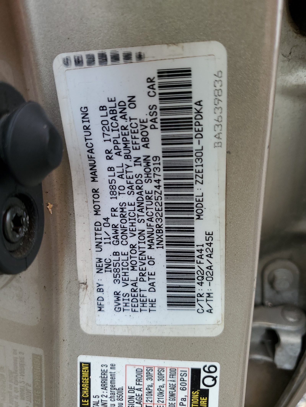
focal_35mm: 26
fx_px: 306
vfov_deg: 67.3
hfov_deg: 53.1
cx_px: 153
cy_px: 204
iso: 50
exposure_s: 1/278
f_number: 1.5
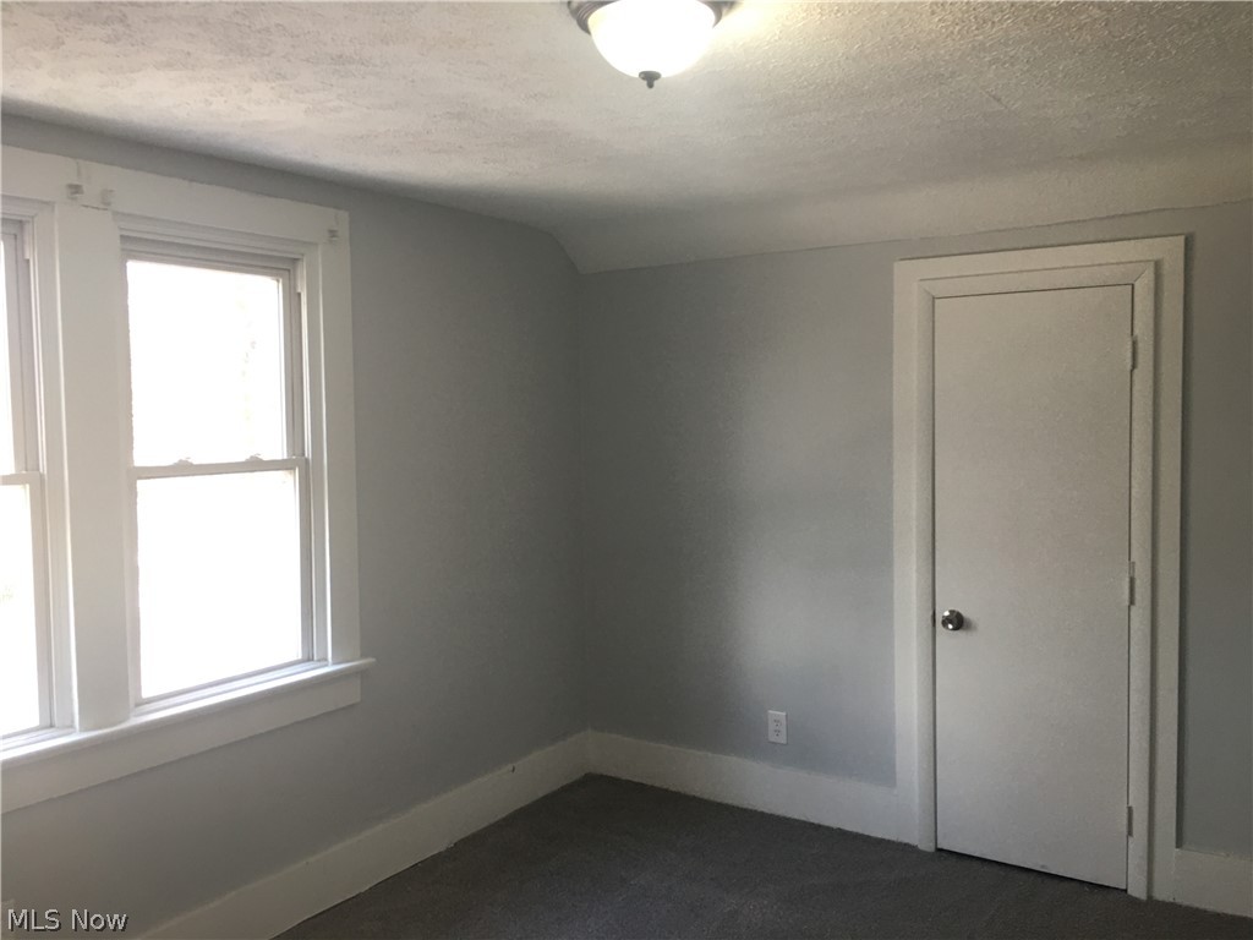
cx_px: 626
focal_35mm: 29
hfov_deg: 61.7
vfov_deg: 48.2
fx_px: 1050
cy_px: 470
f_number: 2.2
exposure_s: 1/15
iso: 25
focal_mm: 4.15
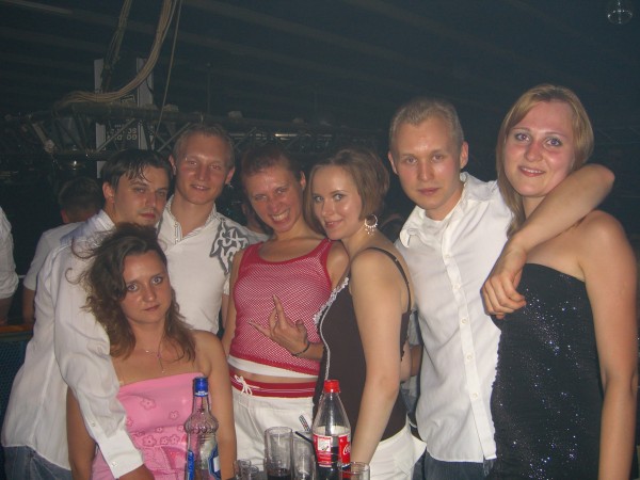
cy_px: 240
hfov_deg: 49.0
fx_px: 703
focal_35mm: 38
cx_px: 320
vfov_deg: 37.7
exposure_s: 1/60
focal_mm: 7.9
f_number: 2.8
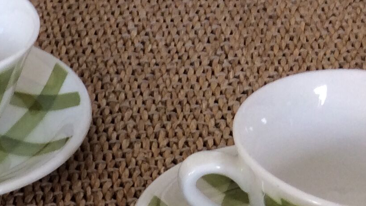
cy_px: 360
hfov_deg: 18.7
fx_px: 1067
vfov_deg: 10.4
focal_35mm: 110
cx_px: -39
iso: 32
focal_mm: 3.3
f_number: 2.4
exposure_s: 1/25
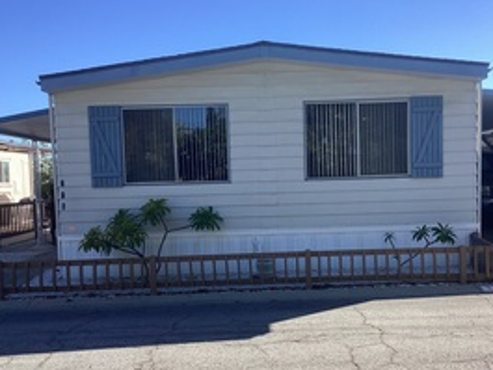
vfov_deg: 35.1
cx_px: 277
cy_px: 213
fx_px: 584
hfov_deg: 45.7
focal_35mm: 41
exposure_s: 1/776
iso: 25
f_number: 2.4
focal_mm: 3.3
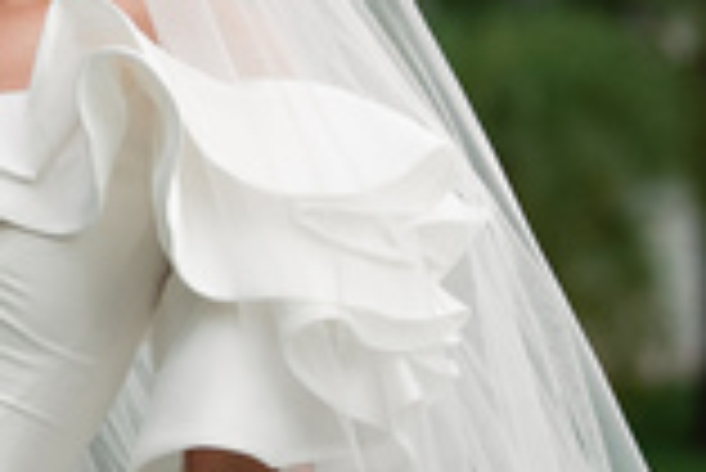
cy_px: -310
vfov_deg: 3.6
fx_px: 7498
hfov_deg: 5.4
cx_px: 324
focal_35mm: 382
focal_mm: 50
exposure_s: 1/400
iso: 400
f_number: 1.8
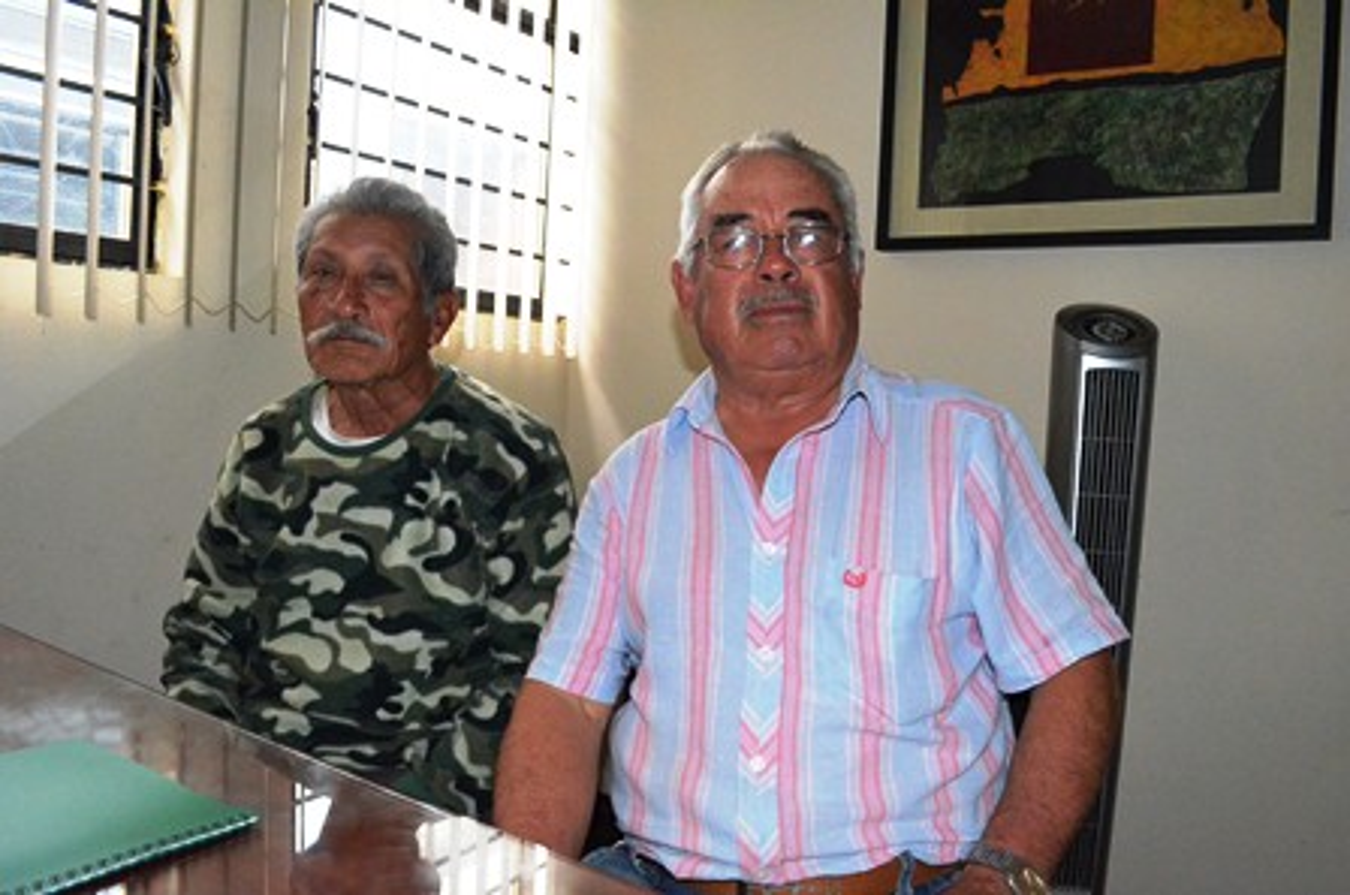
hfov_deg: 67.5
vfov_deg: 47.8
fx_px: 1011
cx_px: 675
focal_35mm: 27
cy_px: 448
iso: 6400
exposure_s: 1/60
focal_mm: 18
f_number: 8
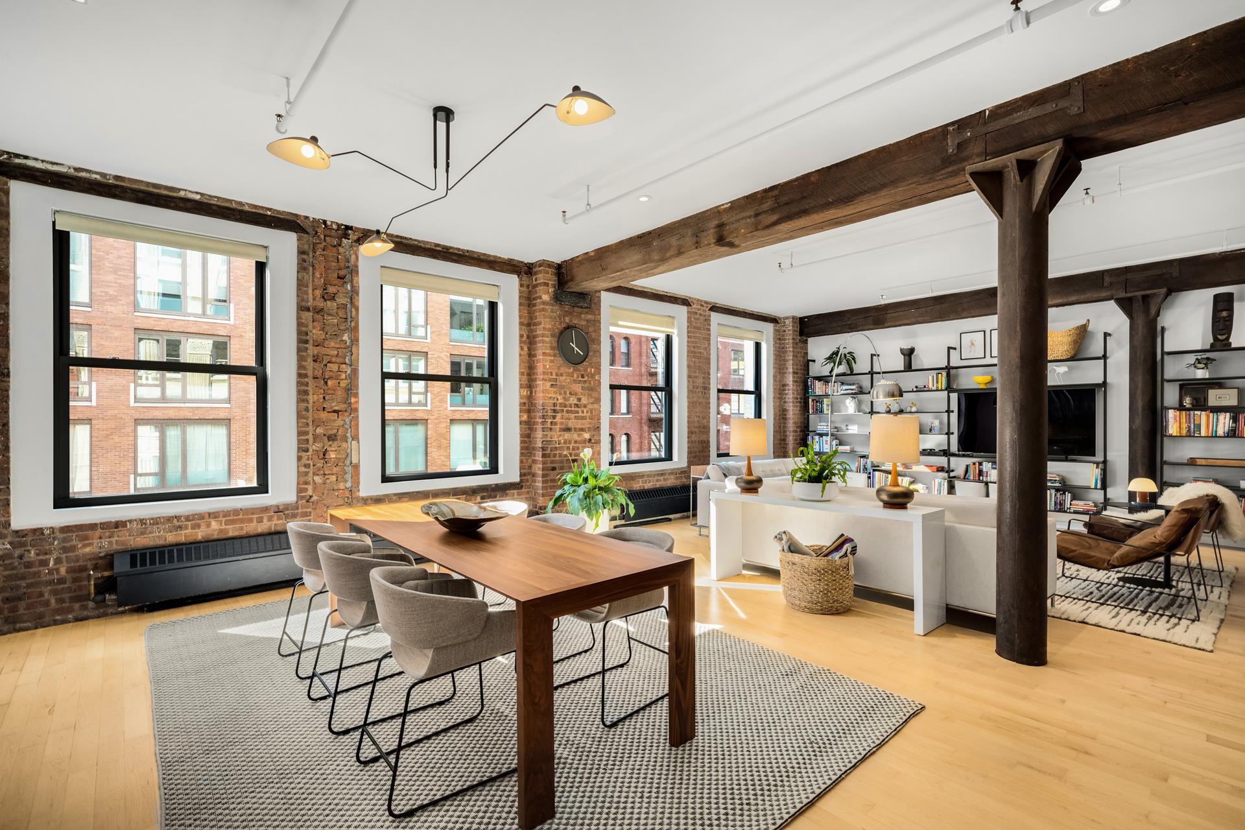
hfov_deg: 96.7
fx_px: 553
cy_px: 415
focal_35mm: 16
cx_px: 622
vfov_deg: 73.7
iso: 1000
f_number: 14
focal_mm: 16
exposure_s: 1/2
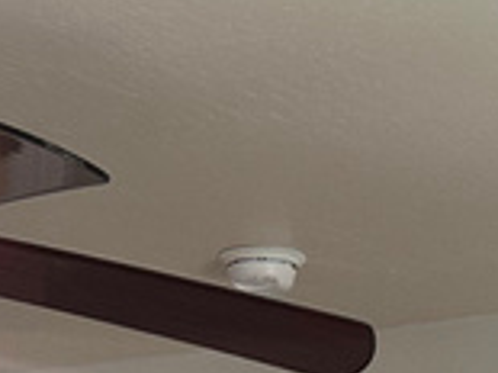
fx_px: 2286
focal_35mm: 159
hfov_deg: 12.4
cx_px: 437
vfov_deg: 8.3
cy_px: 994
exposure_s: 1/60
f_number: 1.78
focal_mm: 6.86
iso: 200
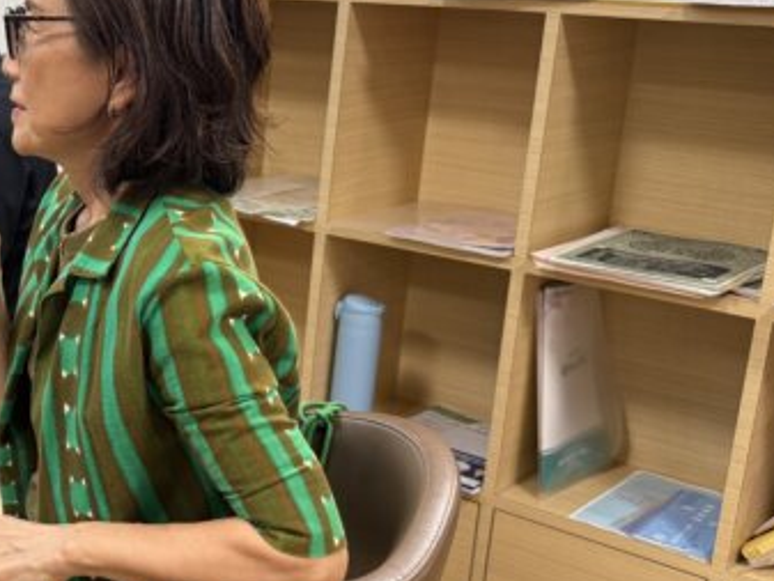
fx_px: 1275
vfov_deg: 25.7
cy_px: 273
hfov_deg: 31.3
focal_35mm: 57
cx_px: 0
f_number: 1.78
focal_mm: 6.76
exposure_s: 1/100
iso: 160
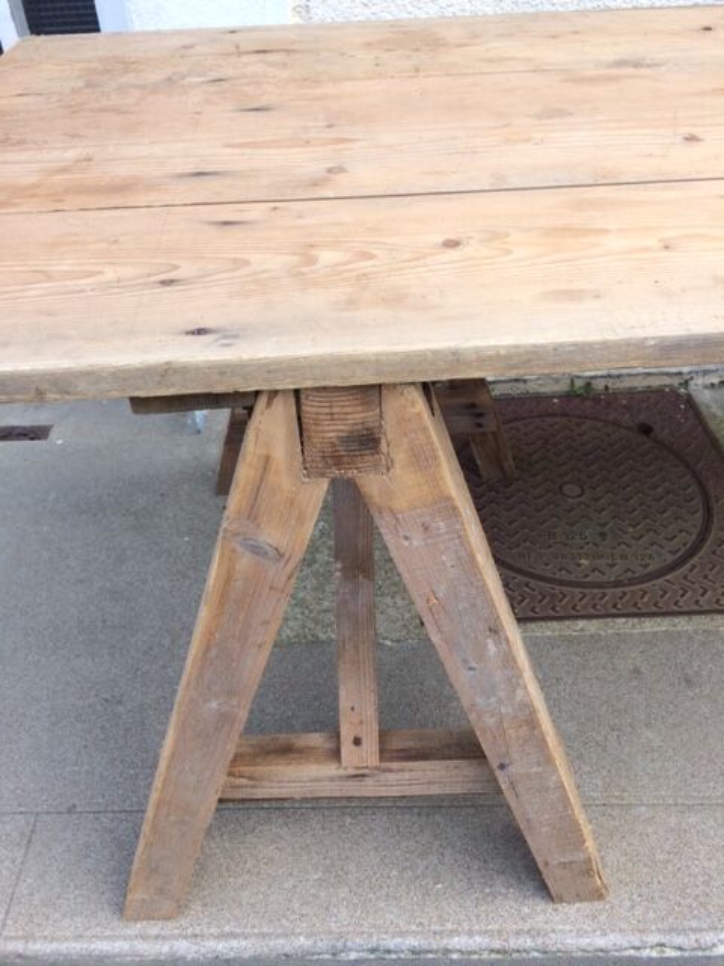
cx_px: 362
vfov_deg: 61.7
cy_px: 483
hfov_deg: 48.2
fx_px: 809
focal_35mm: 29
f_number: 2.2
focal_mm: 4.15
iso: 32
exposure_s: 1/441
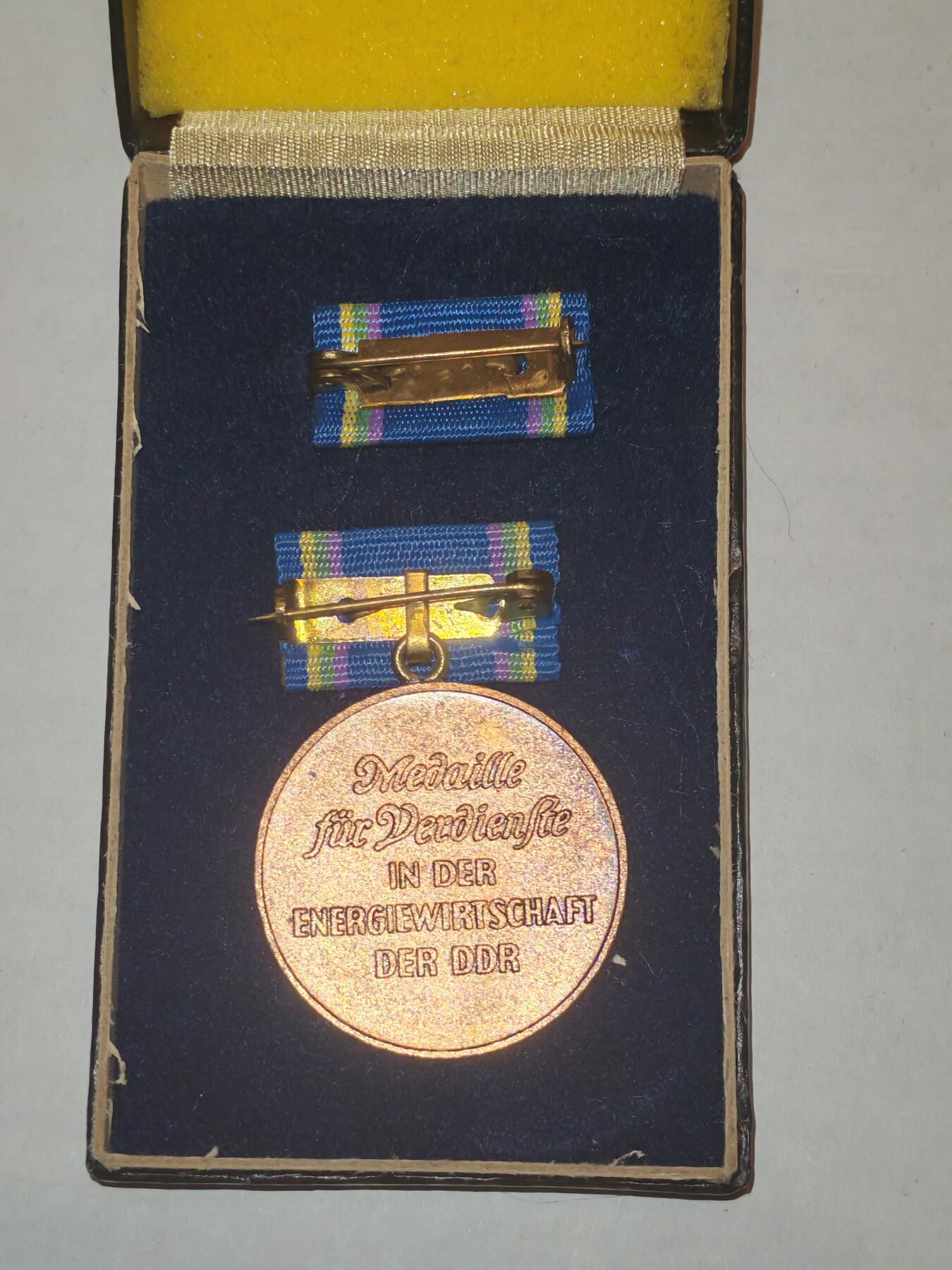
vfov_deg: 28.6
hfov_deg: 21.6
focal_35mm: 68
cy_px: 635
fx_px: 2493
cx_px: 476
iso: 125
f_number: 1.95
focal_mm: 5.52
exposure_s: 1/100
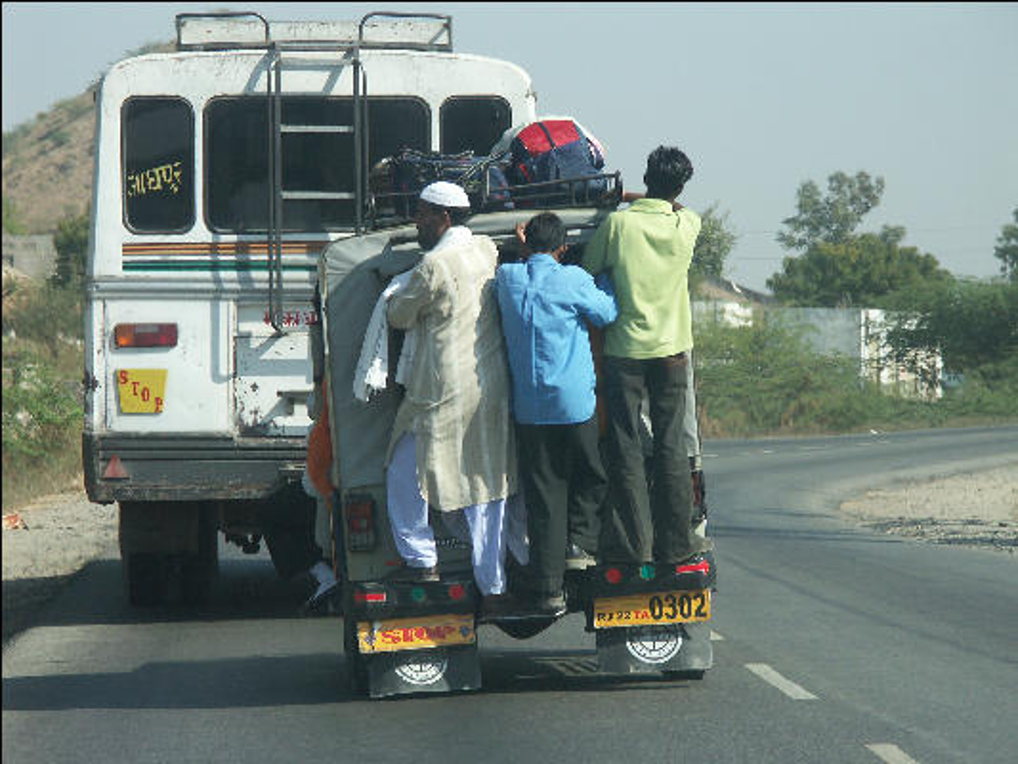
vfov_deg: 7.5
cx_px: 509
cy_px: 382
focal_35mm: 199
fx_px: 5854
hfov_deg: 9.9
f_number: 5
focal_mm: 50.48
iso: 100
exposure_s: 1/800
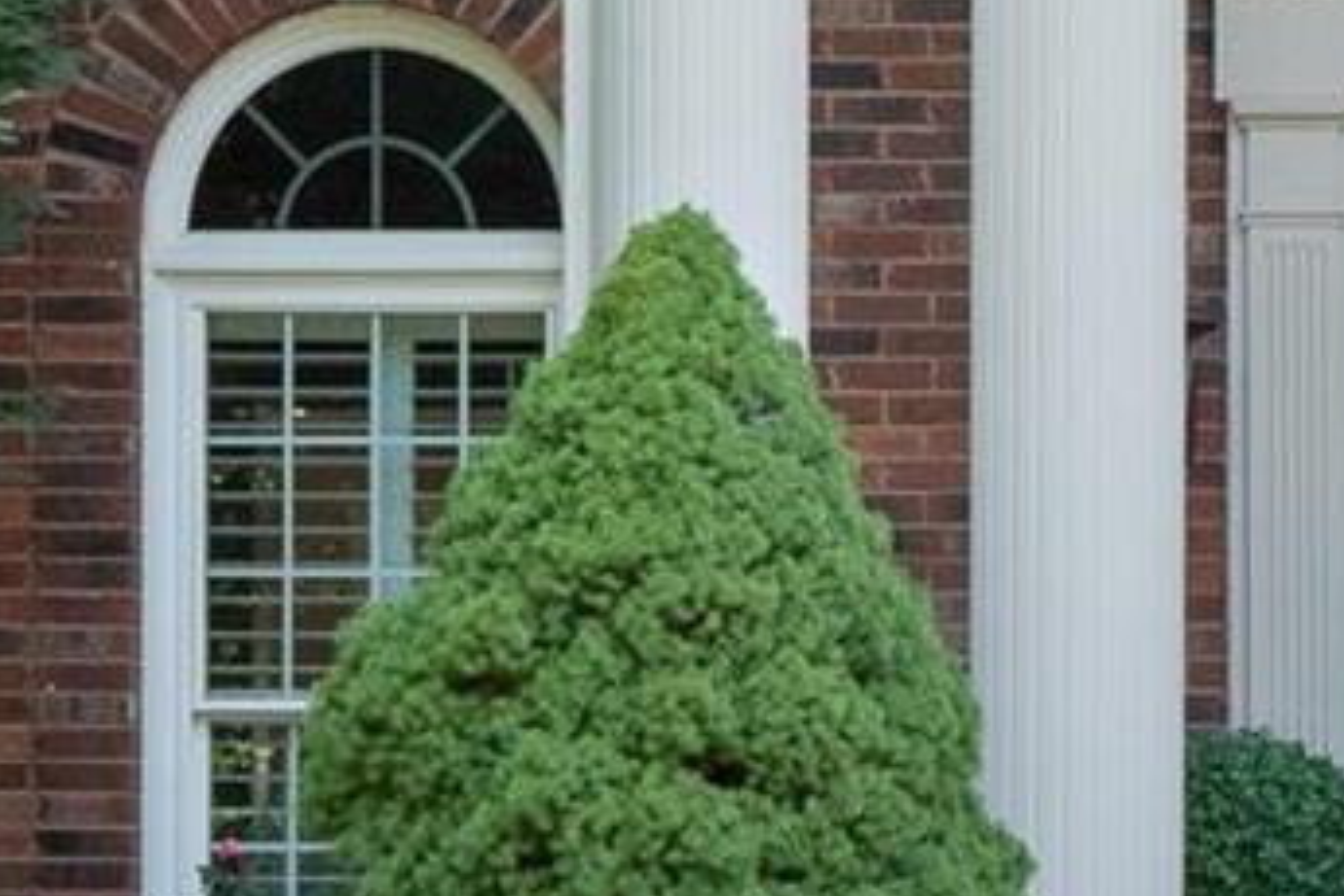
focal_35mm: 167
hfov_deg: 11.9
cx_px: 1769
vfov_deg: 8.2
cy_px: 877
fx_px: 6234
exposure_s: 1/250
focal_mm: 18
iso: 400
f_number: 7.1
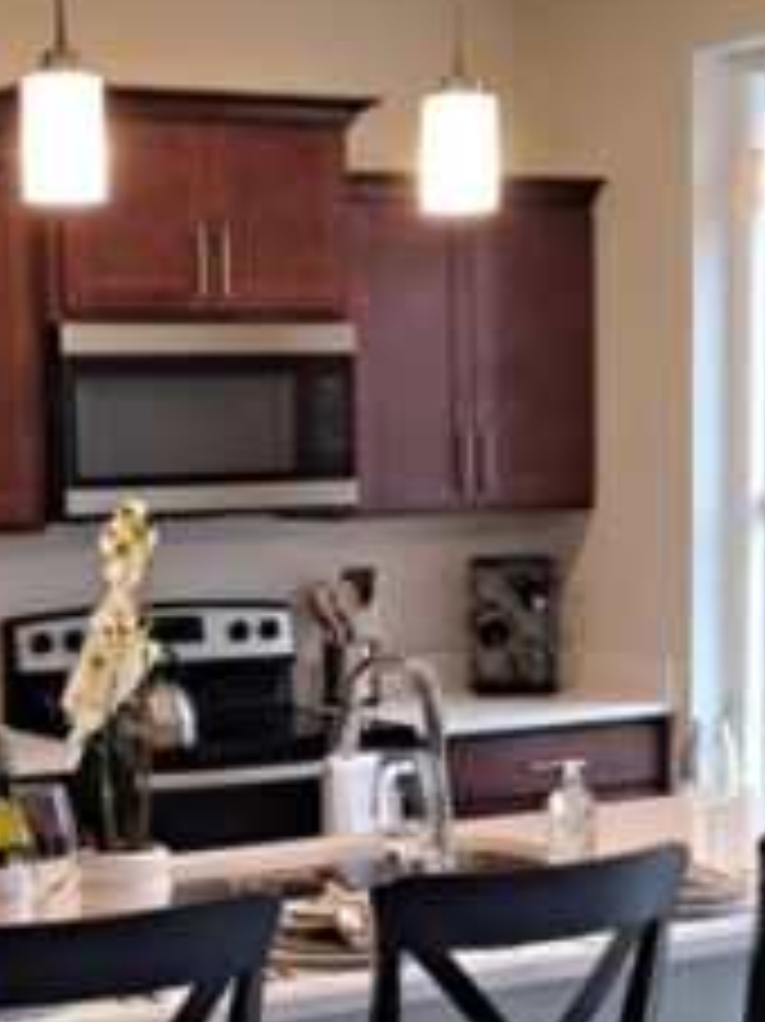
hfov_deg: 16.7
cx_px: 279
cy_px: 833
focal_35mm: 88
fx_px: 2595
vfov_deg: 21.9
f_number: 2
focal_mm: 4.6
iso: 125
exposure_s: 1/60
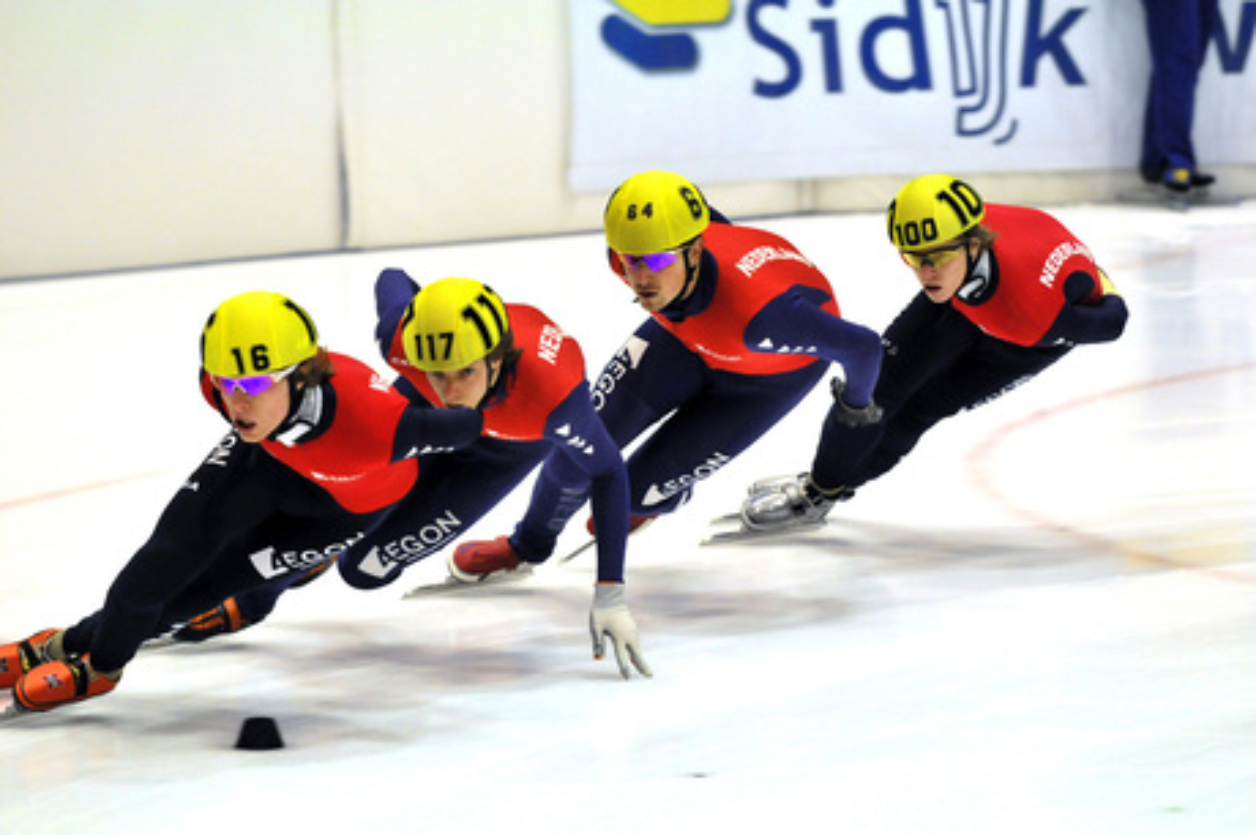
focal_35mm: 255
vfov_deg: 5.4
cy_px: 418
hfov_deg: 8.1
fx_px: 8890
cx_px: 628
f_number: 3.2
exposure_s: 1/500
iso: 1250
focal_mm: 170
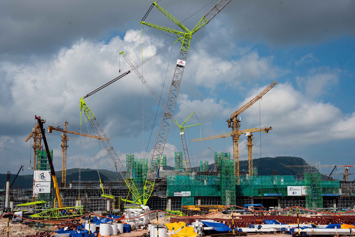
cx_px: 193
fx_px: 542
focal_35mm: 55
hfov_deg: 36.2
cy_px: 127
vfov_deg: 24.6
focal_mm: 48
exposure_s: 1/640
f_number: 10
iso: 160
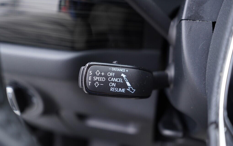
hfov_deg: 52.7
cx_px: 117
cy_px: 77
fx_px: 235
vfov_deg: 34.4
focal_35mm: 37
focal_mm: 24
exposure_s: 1/40
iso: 500
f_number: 2.8
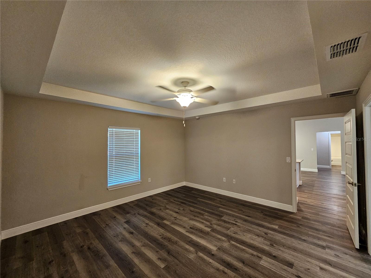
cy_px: 139
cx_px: 186
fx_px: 139
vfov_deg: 89.9
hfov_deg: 106.2
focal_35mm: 13
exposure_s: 1/40
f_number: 2.2
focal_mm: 2.2
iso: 320
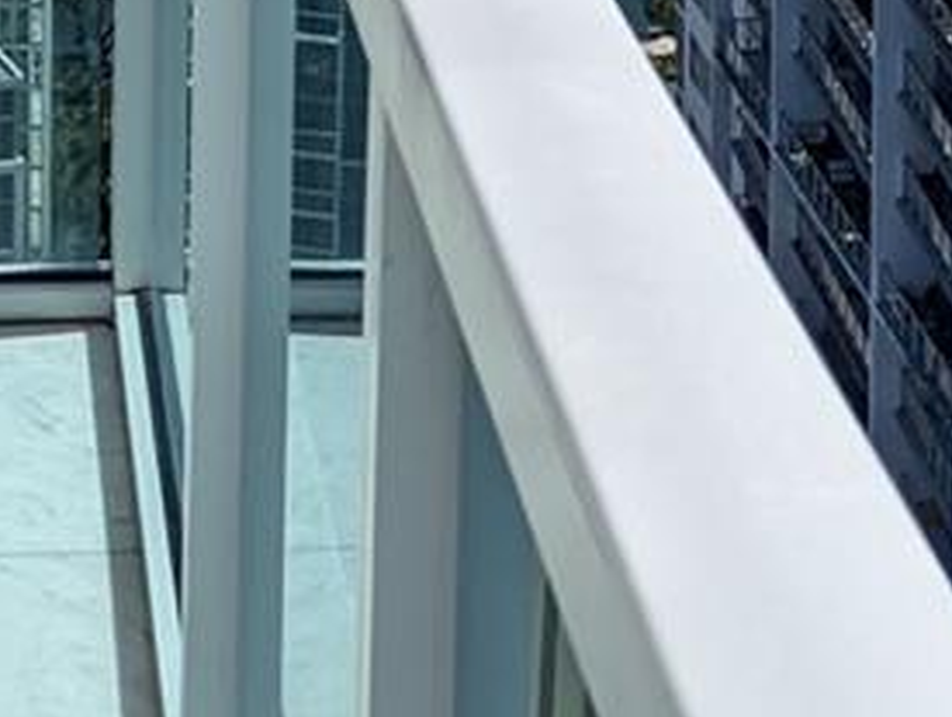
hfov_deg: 14.2
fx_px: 3828
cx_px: 308
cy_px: -939
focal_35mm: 139
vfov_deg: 9.6
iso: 49
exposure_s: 1/4348
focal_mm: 6.81
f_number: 1.85
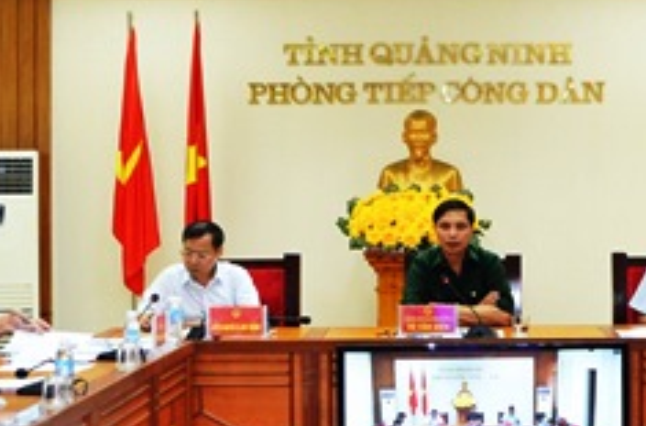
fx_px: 1610
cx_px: 478
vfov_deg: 15.1
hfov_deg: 22.5
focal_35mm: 90
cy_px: 162
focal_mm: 22
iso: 1100
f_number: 3.8
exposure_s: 1/60
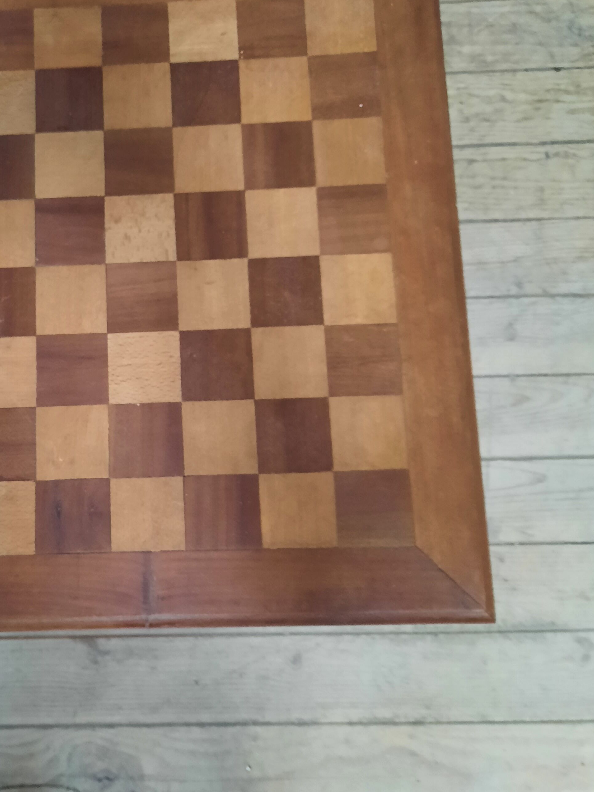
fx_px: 892
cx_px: 141
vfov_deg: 47.8
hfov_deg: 35.9
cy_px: 352
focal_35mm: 39
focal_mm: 4.6
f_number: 2
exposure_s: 1/25
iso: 400
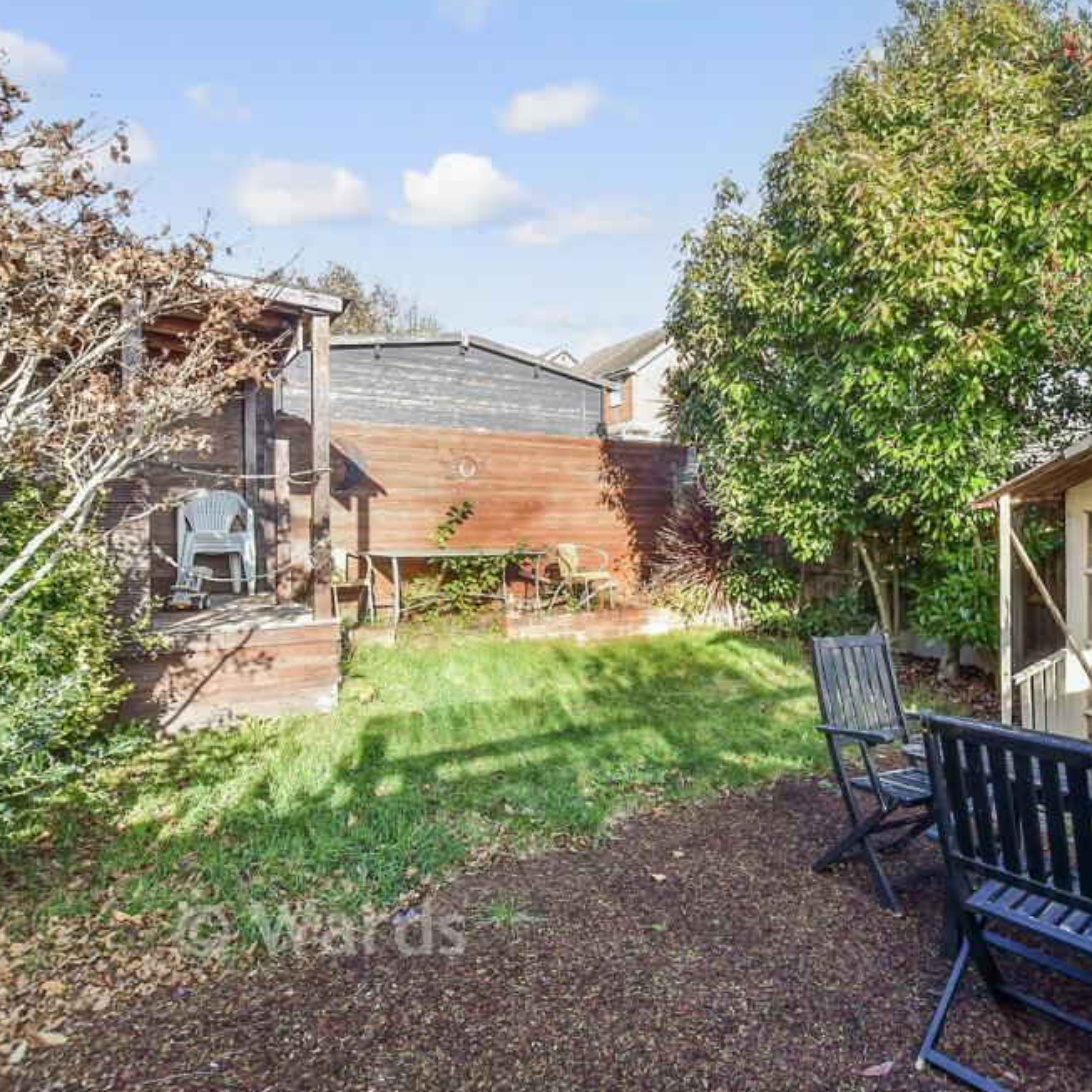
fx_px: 714
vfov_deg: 74.8
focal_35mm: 20
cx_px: 732
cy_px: 538
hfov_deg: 72.5
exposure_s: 1/160
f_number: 8
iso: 320
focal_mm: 10
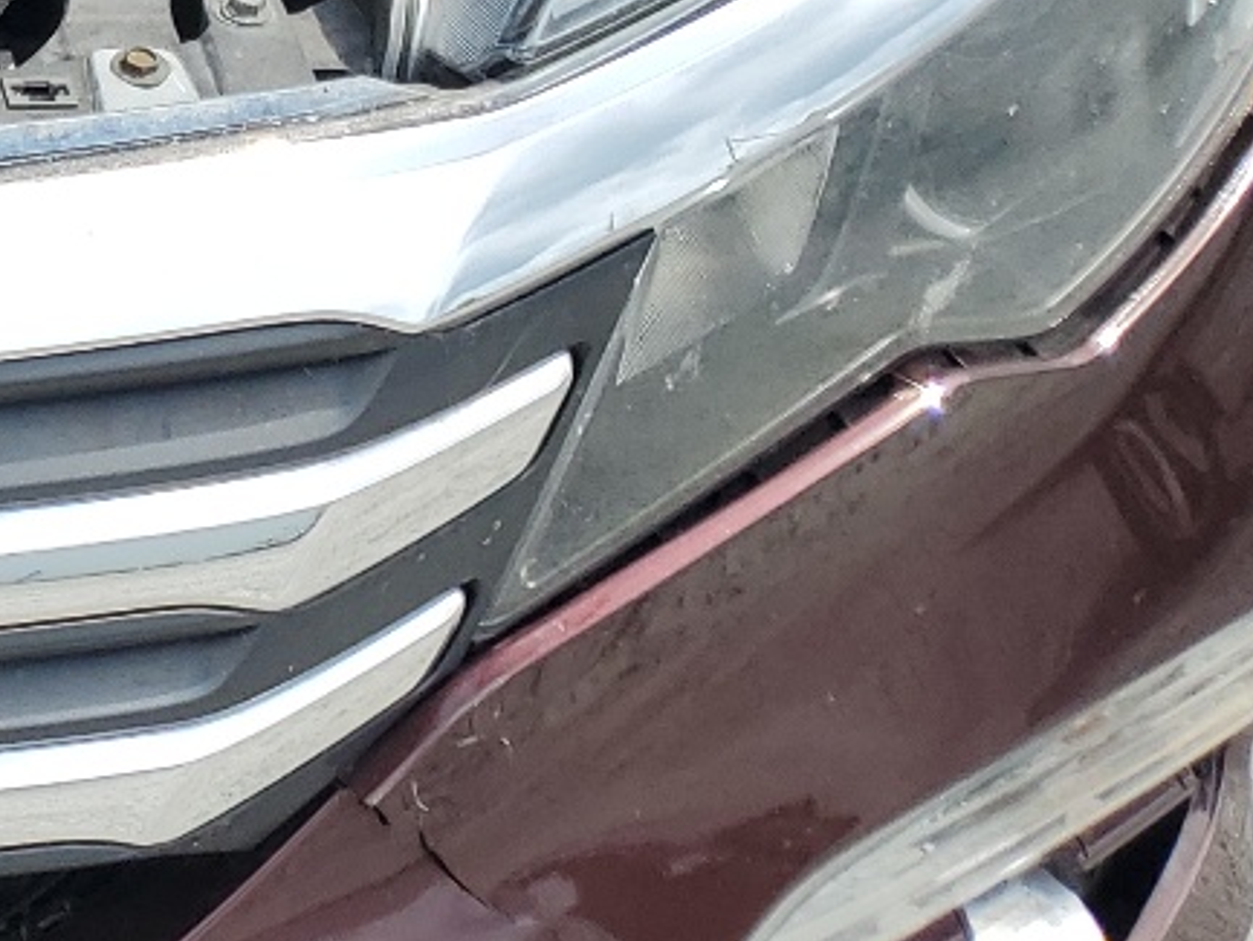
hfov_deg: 17.2
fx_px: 3476
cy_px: -495
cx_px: -903
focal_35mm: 96
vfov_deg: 14.3
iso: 50
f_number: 1.5
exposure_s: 1/2000
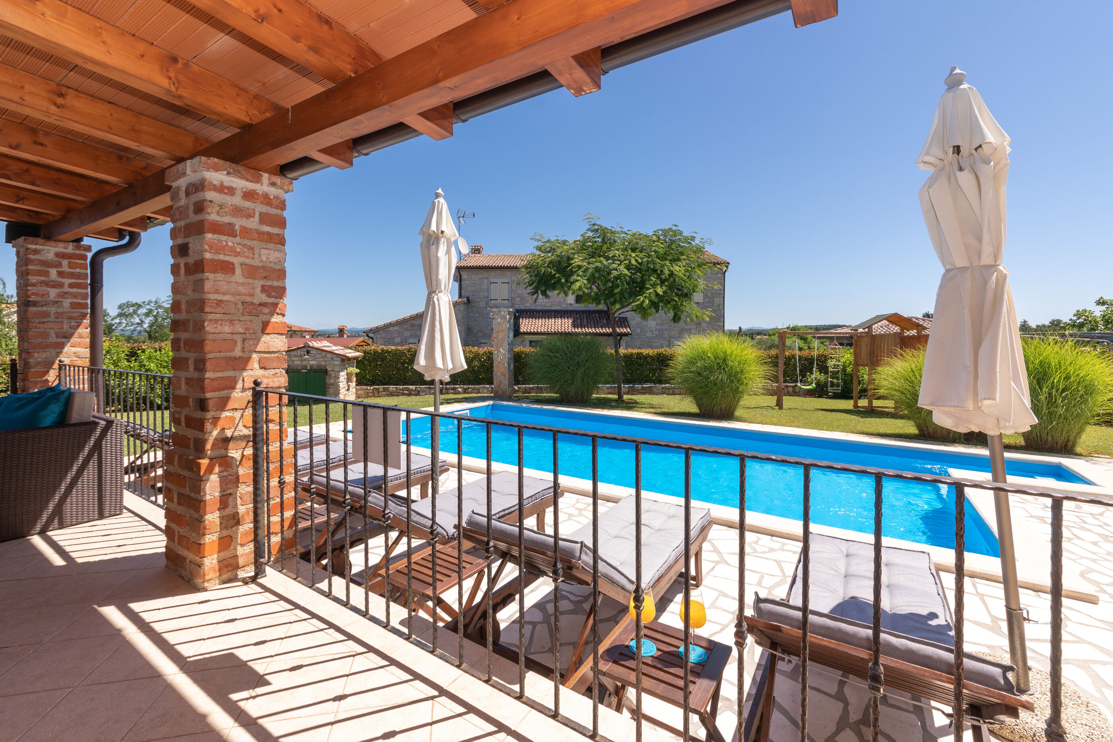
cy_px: 371
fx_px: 433
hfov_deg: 104.3
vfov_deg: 81.2
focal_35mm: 14
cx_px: 556
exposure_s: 1/250
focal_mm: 14
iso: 320
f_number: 11
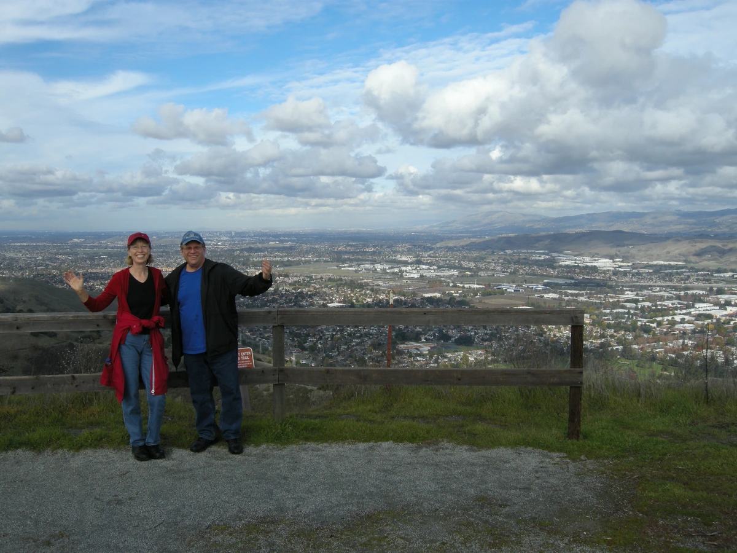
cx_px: 368
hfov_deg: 52.6
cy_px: 276
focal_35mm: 35
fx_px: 745
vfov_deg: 40.7
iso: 64
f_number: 5.4
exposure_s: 1/312
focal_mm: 7.5
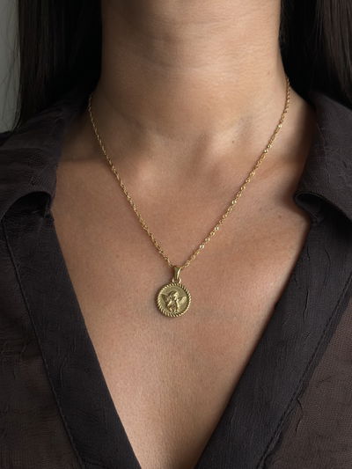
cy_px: 234
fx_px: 705
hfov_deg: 28.0
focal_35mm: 52
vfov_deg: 36.8
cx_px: 176
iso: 32
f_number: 1.6
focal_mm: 5.96
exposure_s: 1/121
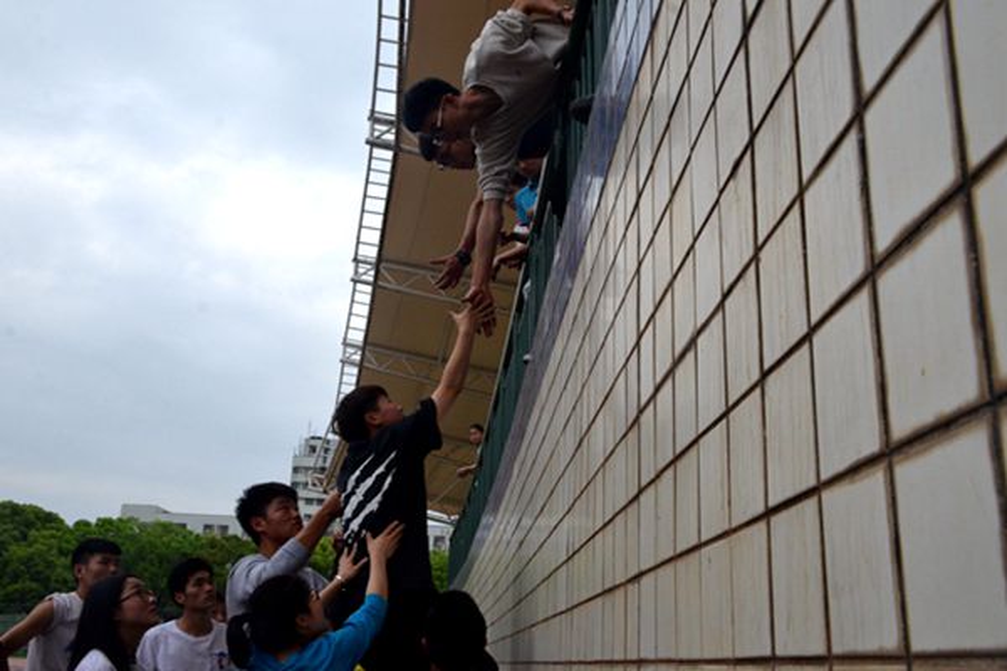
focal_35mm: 34
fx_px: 965
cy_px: 336
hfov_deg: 55.1
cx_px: 504
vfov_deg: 38.4
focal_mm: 23
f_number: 13
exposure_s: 1/640
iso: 1000
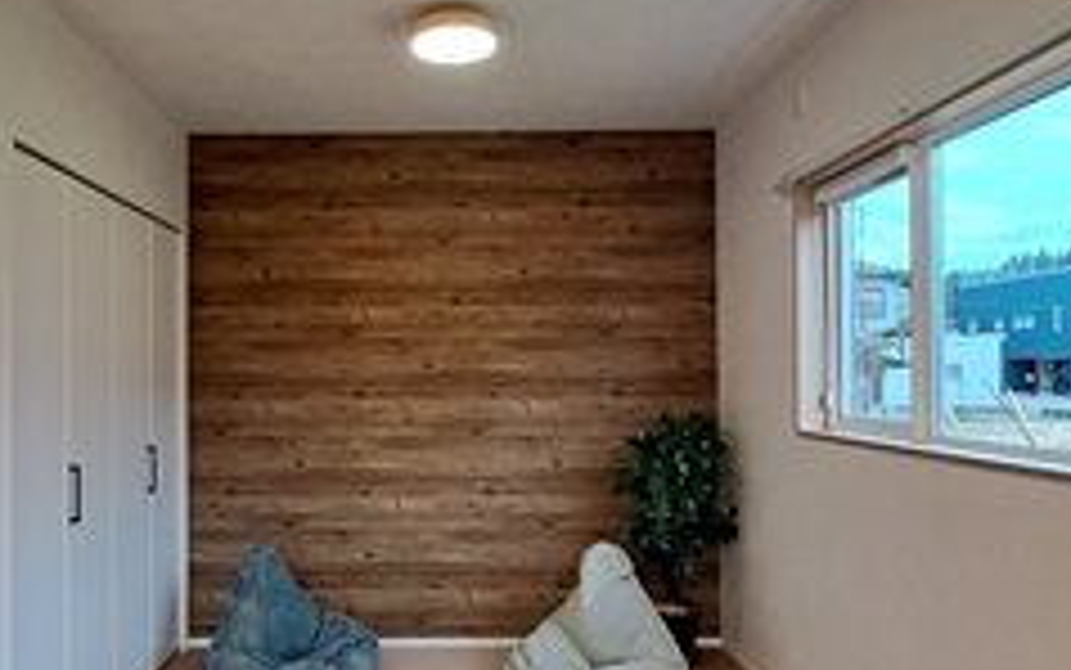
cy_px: 371
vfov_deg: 46.0
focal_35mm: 27
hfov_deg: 67.9
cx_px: 450
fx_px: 788
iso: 100
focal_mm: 1.74
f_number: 2.2
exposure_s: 1/50
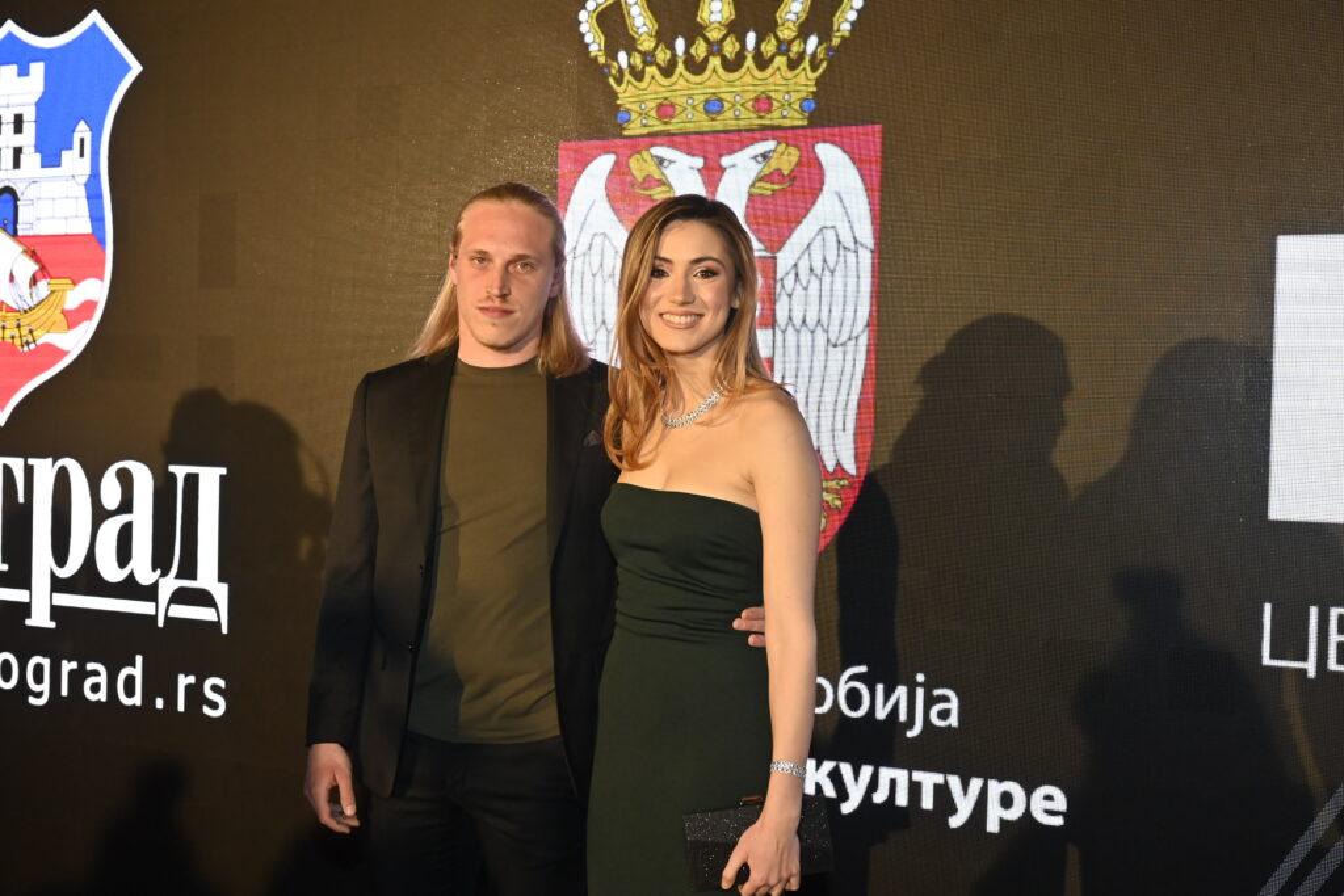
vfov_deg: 33.4
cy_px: 448
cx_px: 672
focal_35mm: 40
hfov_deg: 48.5
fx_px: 1493
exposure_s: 1/250
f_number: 7.1
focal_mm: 40
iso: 2500
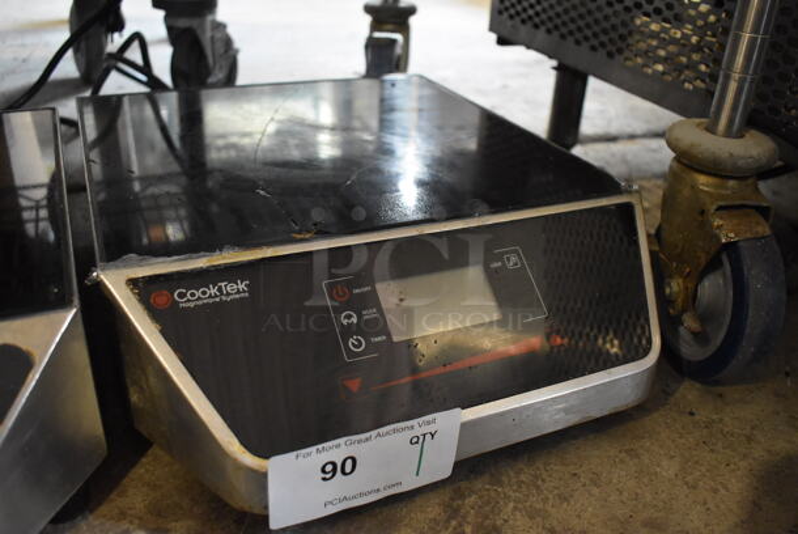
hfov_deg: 59.4
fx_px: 699
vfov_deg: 41.8
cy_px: 267
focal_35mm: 32
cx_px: 399
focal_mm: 21
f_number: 3.8
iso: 3200
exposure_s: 1/30
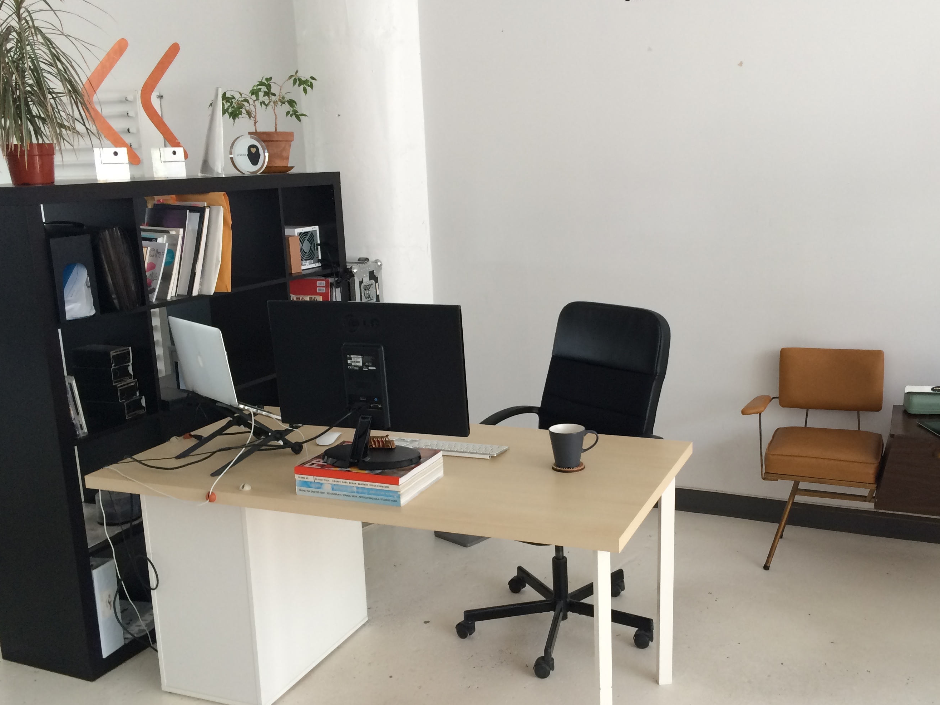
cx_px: 531
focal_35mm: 36
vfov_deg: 39.6
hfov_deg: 51.2
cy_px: 374
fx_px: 978
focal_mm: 4.15
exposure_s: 1/30
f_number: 2.2
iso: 64
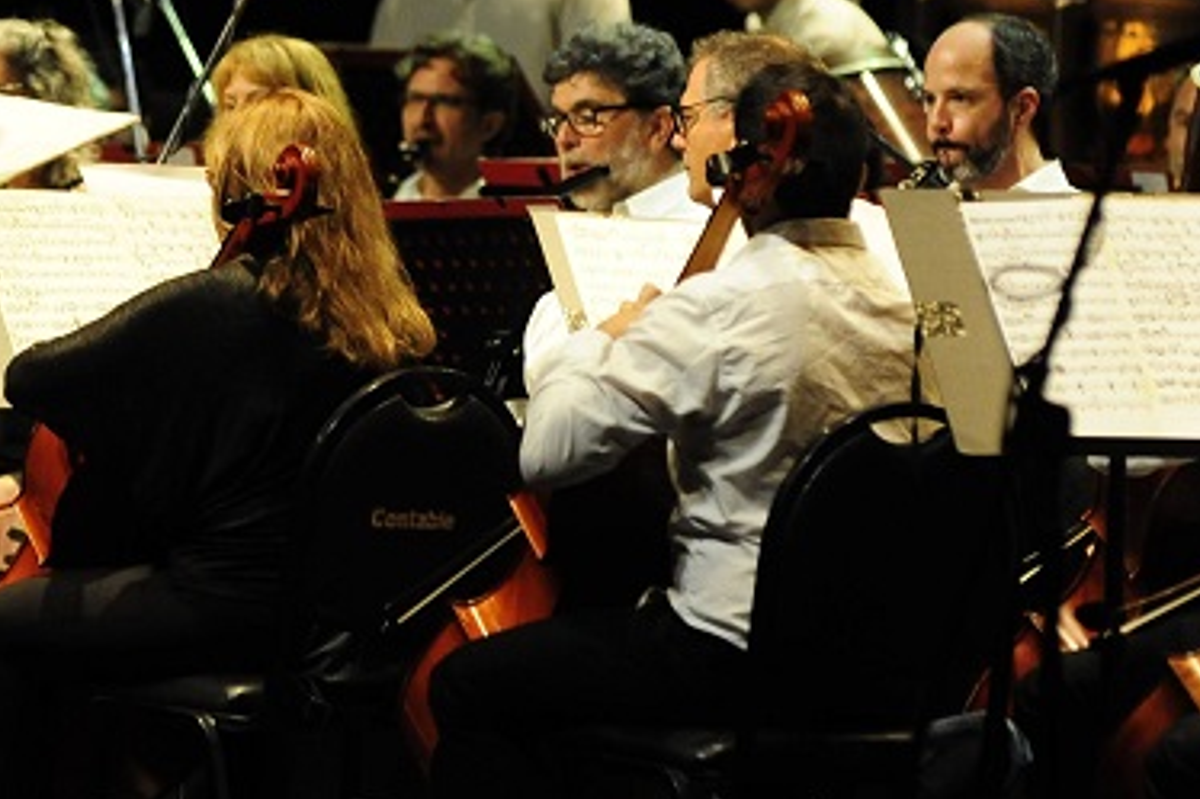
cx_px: 148
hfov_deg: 5.0
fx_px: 13627
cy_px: 74
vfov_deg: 3.4
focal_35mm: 409
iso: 3200
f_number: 3.2
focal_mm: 170
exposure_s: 1/200
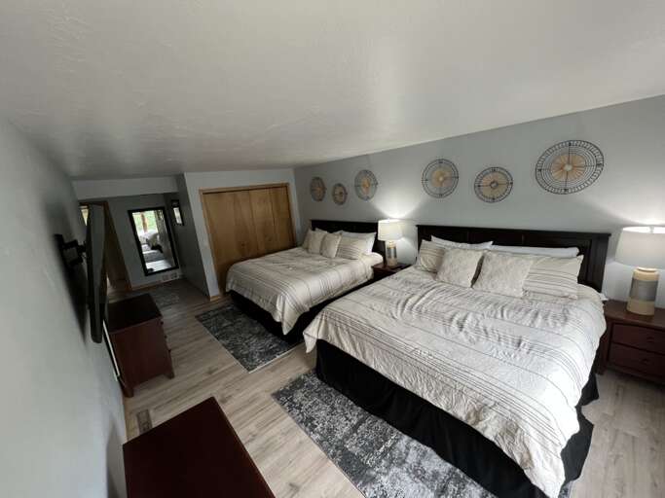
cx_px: 332
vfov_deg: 89.9
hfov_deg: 106.2
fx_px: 250
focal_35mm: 13
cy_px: 249
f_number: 1.8
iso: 160
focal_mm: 1.57
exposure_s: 1/60
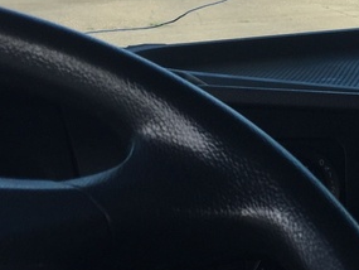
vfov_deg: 17.6
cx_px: 363
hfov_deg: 22.6
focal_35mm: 83
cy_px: 49
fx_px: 861
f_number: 2.2
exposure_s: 1/1014
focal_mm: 4.15
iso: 32
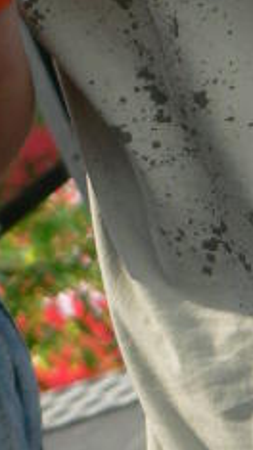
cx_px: 125
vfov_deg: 4.6
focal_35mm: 467
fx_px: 5576
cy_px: -312
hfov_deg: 2.6
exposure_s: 1/320
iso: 100
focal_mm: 20.9
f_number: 2.8
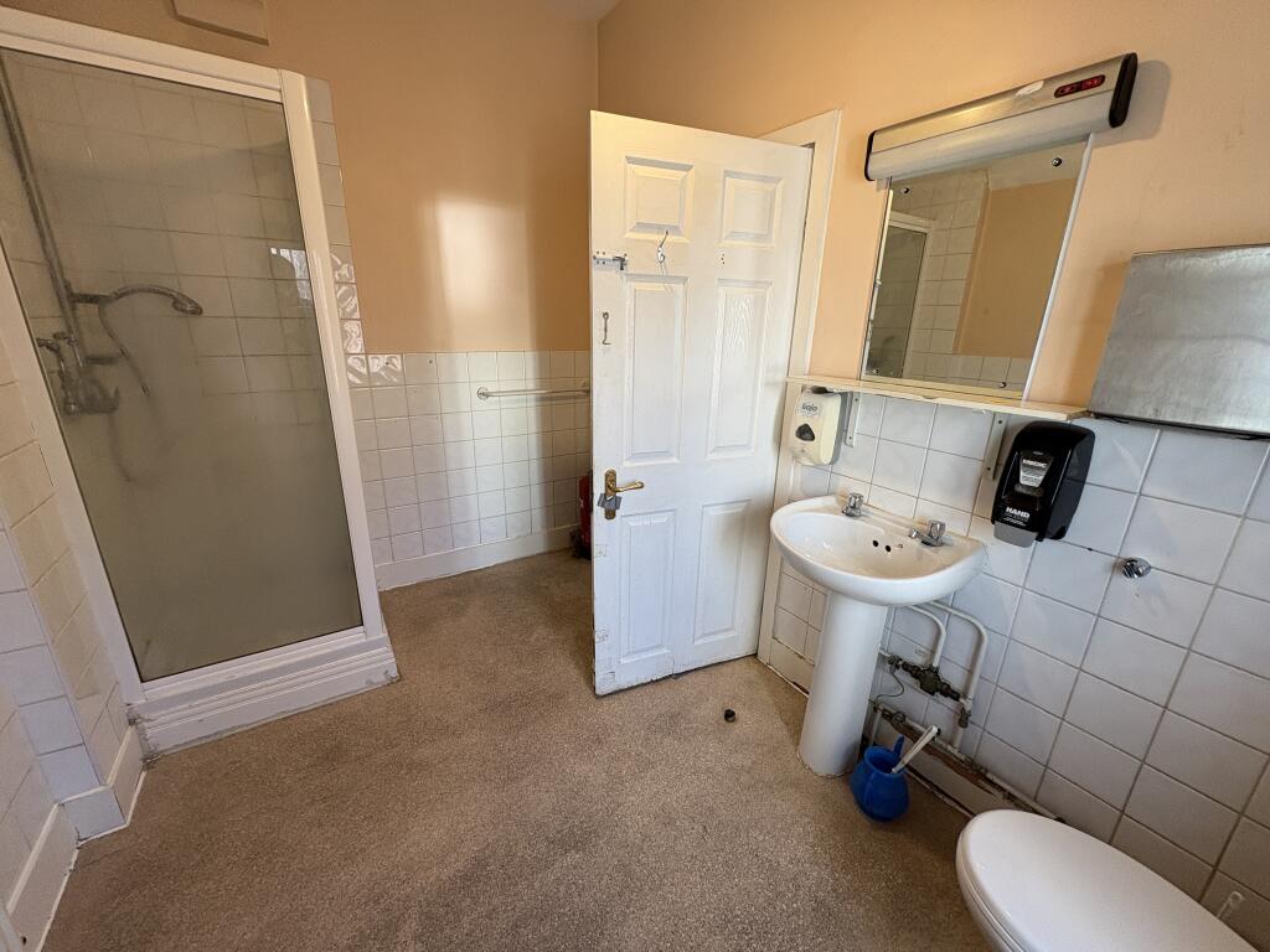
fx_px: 514
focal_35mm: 14
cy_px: 476
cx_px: 635
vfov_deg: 85.7
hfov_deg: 102.1
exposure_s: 1/100
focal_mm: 2.22
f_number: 2.2
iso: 100
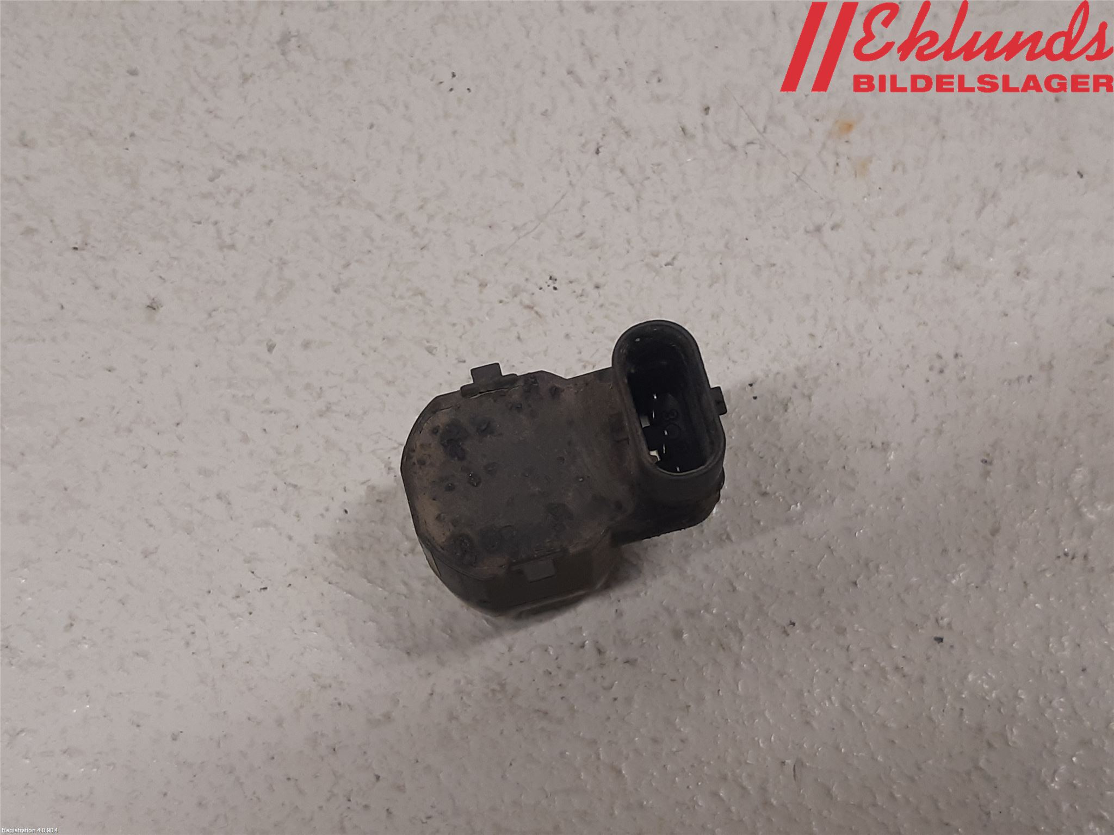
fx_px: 837
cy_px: 418
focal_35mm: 26
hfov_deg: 67.3
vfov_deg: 53.1
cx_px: 557
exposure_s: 1/50
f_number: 1.7
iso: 100
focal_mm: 3.93
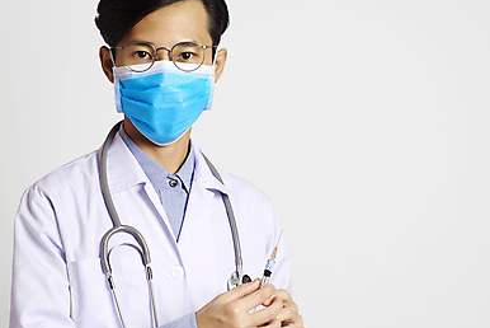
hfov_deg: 21.8
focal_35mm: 93
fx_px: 1267
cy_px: 183
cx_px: 309
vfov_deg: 14.7
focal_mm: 60
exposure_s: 1/160
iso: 100
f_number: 8
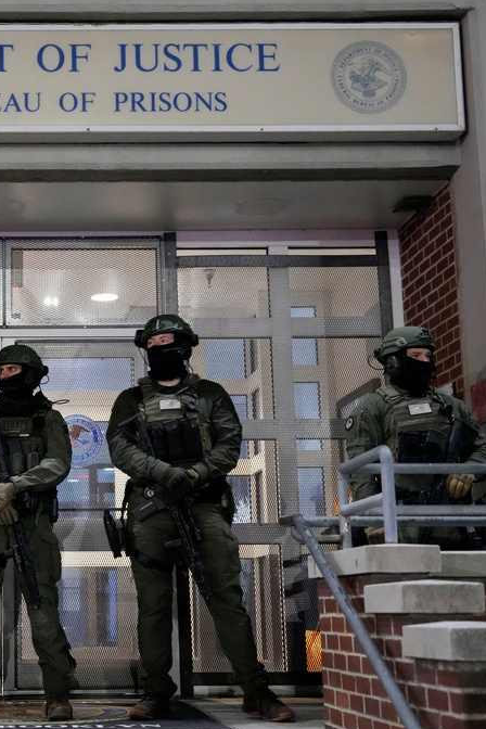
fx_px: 1296
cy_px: 367
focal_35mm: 64
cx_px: 4
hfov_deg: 20.6
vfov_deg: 31.4
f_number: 2.8
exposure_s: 1/50
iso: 8000
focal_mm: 42
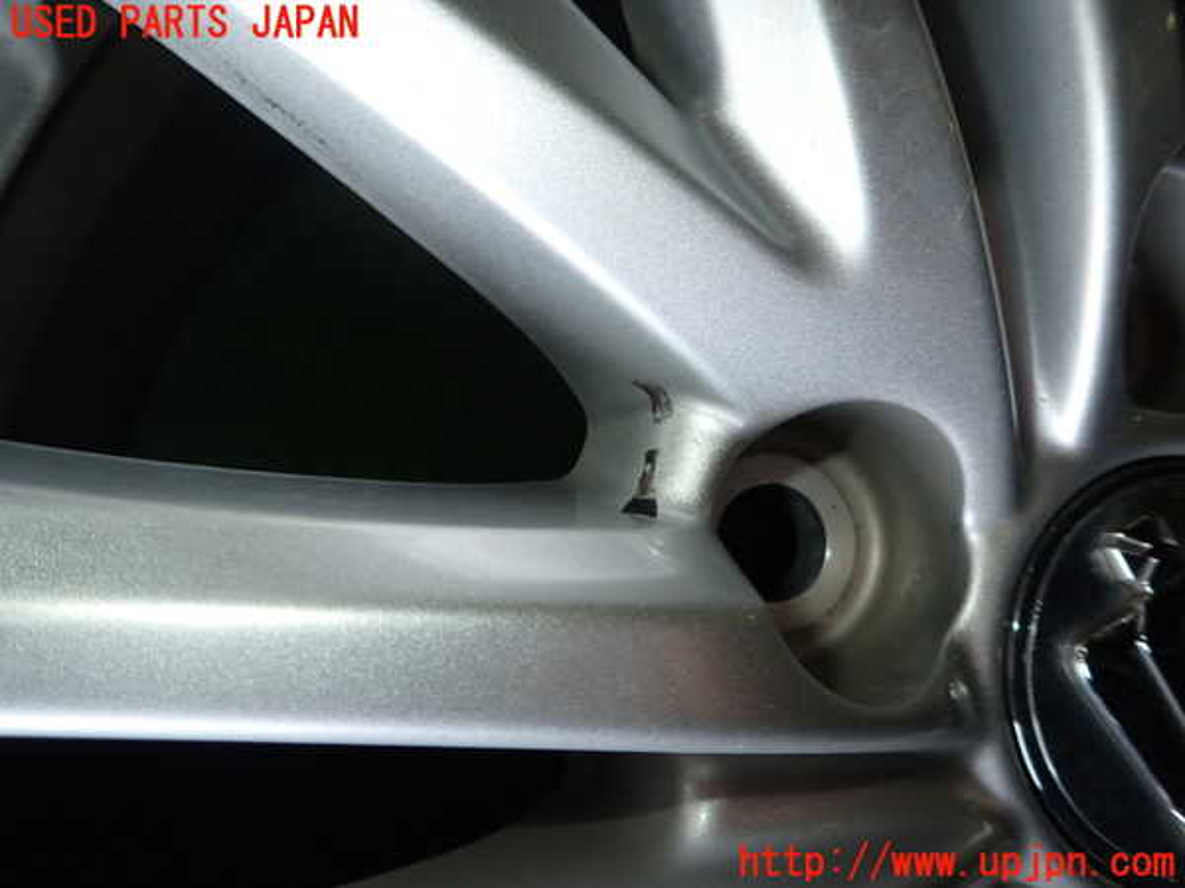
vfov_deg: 54.9
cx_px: 592
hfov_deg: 69.4
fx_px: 856
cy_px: 444
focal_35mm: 25
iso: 100
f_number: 5.6
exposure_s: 1/30
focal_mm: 4.5
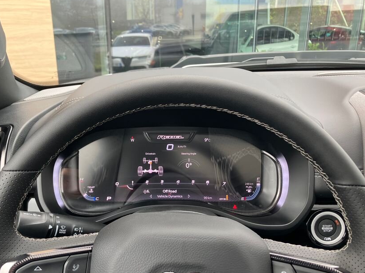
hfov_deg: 52.4
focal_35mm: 35
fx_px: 369
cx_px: 152
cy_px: 165
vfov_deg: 40.5
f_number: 1.8
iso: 50
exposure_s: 1/61
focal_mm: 3.99
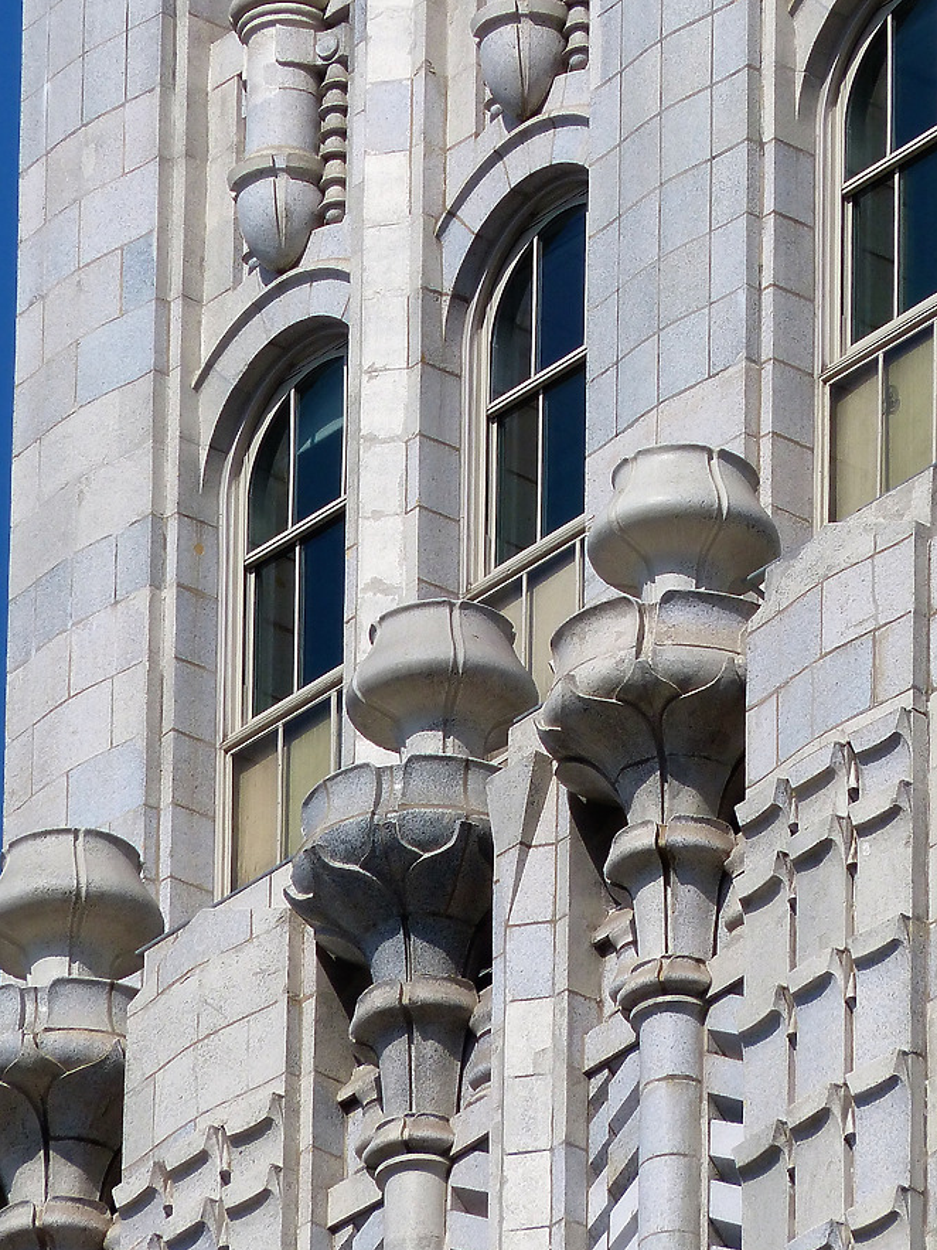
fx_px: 37544
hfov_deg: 1.4
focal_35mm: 1040
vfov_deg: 1.9
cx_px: 476
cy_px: 623
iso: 100
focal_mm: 108
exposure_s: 1/1600
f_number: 5
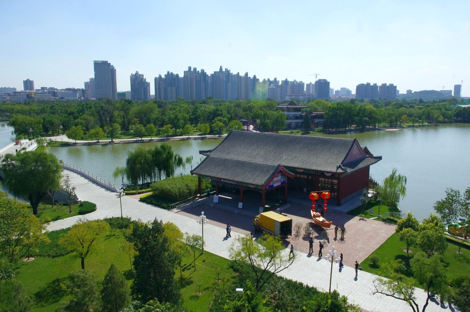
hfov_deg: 67.4
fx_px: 352
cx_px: 235
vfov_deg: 47.8
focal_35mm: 27
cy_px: 156
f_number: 11
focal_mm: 18
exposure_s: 1/320
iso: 400
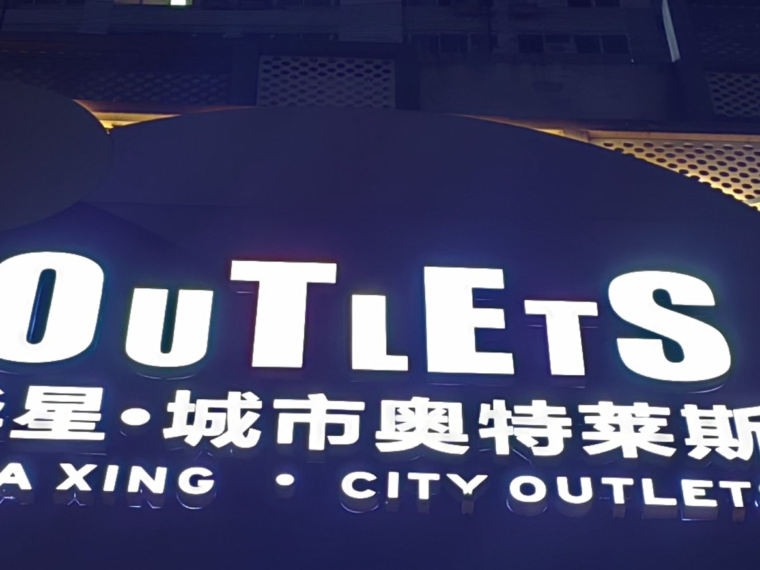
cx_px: 484
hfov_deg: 19.0
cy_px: 418
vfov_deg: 14.3
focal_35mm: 103
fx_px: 2261
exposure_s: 1/50
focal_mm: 5.52
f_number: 1.9
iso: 50
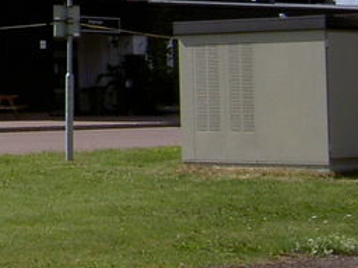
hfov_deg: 10.8
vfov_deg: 8.6
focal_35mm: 170
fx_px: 1758
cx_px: -305
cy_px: -87
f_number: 4.7
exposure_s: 1/640
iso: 50
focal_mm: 5.6
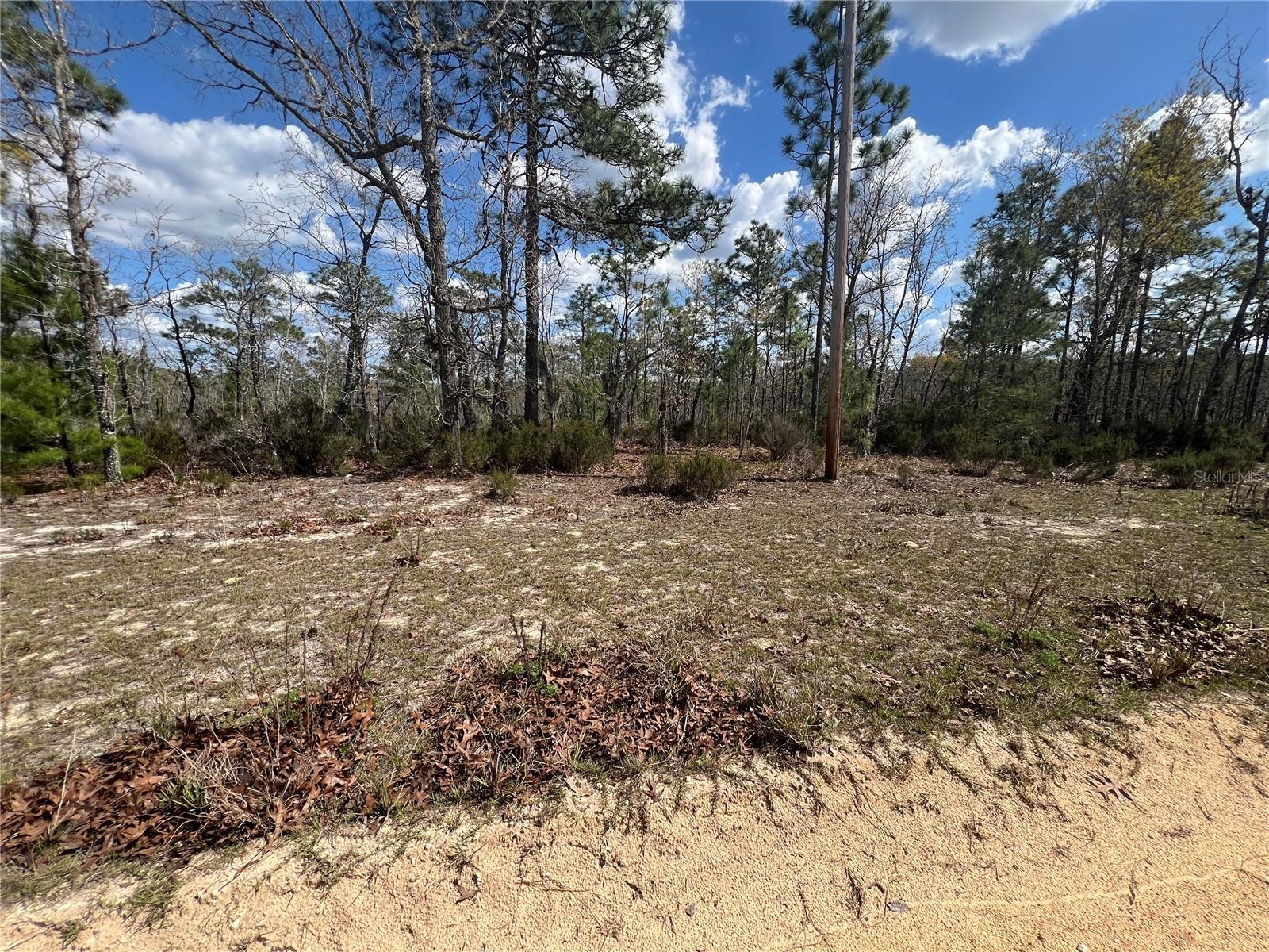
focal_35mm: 13
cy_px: 476
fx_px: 477
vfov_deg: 89.9
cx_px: 634
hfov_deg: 106.2
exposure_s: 1/1179
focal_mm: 1.57
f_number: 1.8
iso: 32
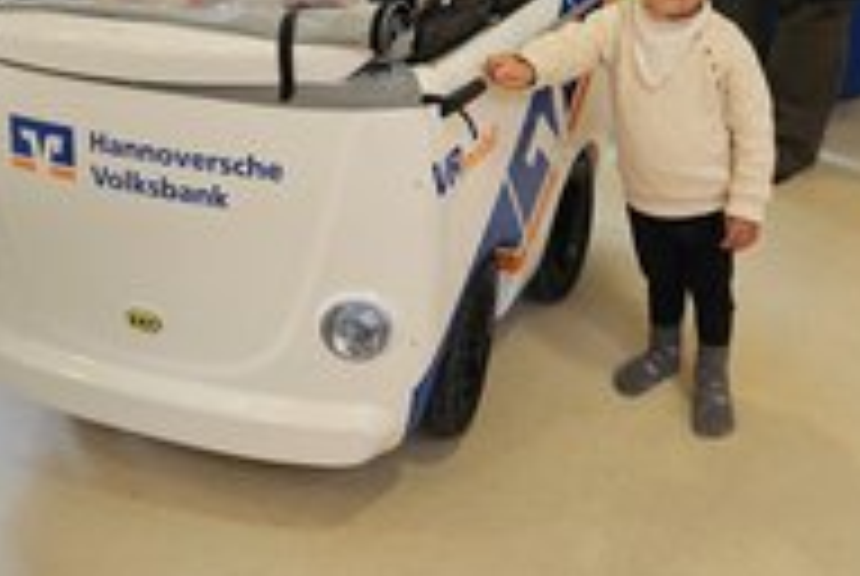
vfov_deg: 25.5
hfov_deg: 39.3
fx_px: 1196
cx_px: 527
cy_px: -22
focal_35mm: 50
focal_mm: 5.4
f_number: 1.8
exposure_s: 1/100
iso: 200
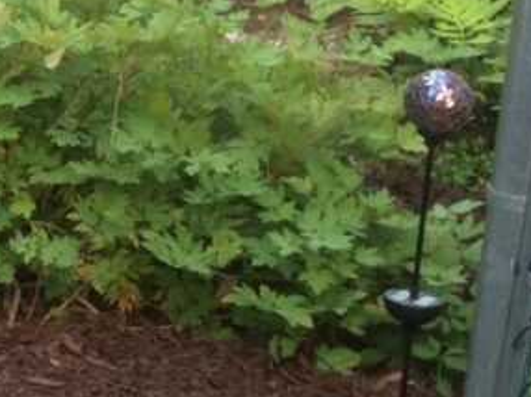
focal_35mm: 104
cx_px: -247
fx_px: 1594
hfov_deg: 17.2
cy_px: 72
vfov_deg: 14.1
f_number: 2.2
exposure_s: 1/30
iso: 80
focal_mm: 4.15
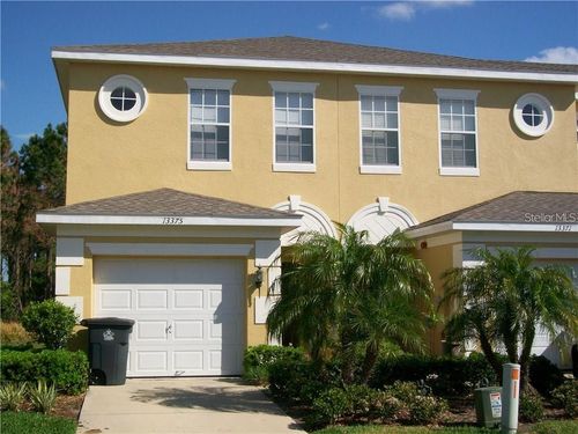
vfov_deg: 29.1
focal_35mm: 50
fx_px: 835
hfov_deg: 38.2
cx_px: 289
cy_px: 217
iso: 64
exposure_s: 1/320
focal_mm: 8.8
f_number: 7
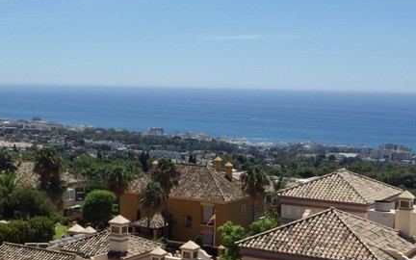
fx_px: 850
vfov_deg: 17.4
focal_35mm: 75
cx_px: 110
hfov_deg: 27.2
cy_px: 113
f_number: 10.7
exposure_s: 1/160
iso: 100
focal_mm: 6.2
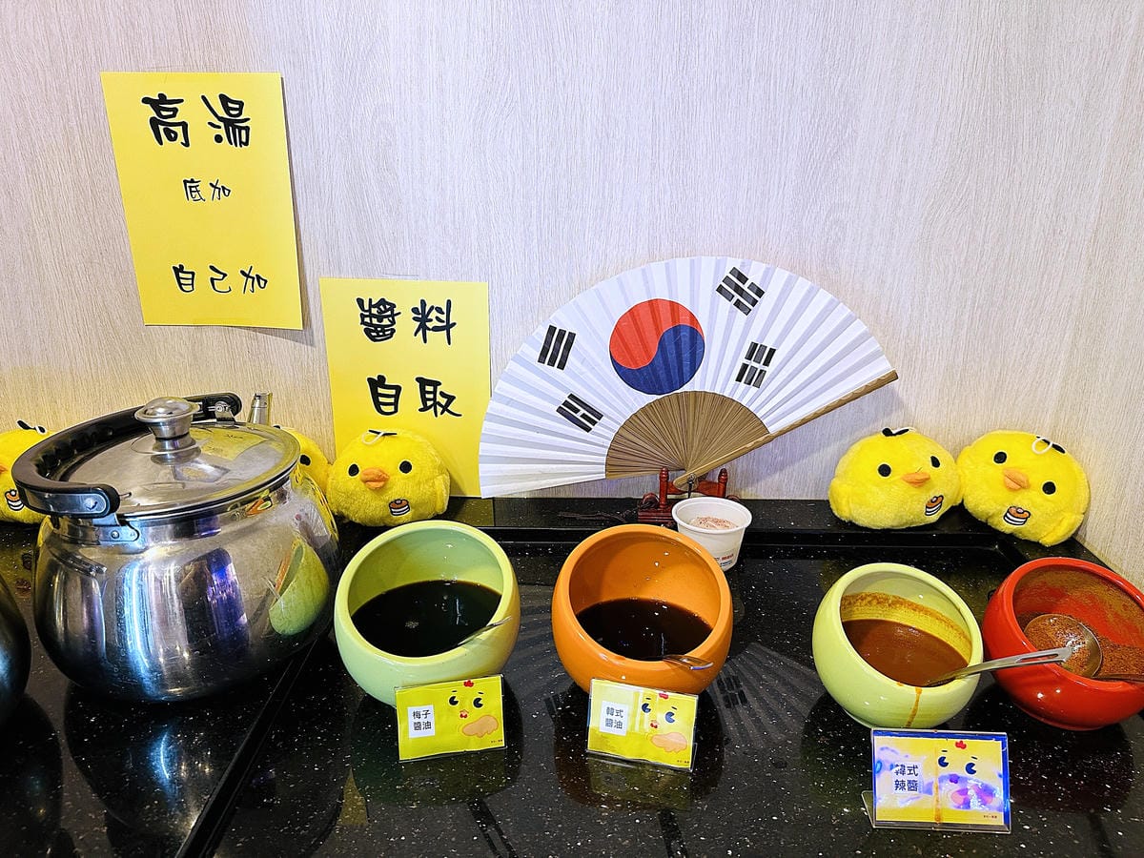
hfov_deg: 71.6
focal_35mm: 24
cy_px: 429
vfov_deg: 56.8
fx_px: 793
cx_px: 572
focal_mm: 6.86
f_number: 1.78
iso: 200
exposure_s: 1/60
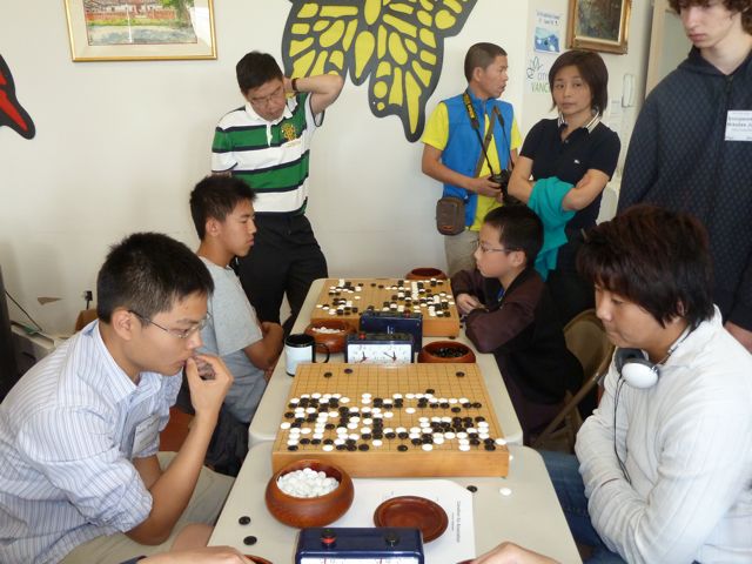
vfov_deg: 48.2
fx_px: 630
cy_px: 282
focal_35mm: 29
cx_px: 376
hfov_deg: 61.7
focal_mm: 4.7
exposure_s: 1/30
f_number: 3.4
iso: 250
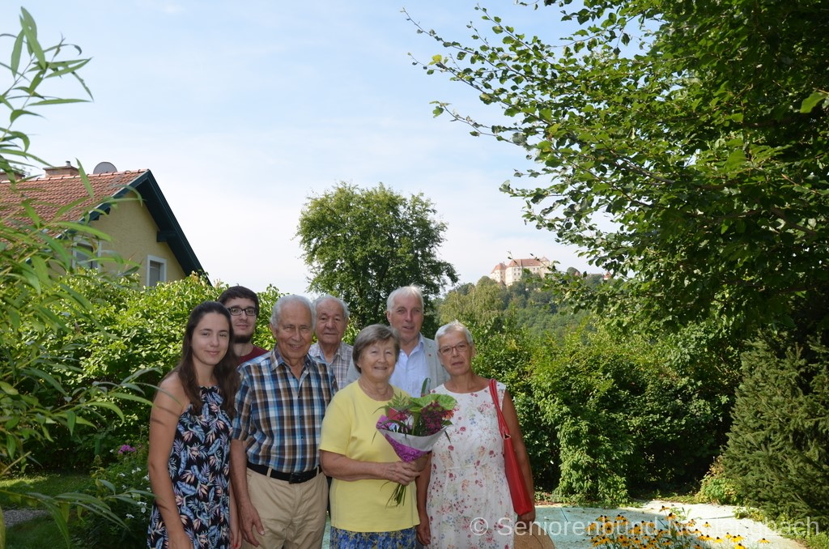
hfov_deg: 67.5
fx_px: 620
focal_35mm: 27
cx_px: 414
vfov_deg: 47.7
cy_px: 274
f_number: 7.1
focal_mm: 18
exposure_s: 1/200
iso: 100
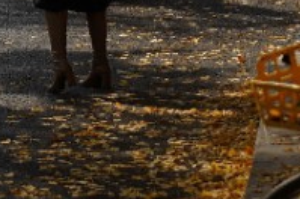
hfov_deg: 6.0
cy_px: -334
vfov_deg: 4.1
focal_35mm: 324
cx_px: -541
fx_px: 2696
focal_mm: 46
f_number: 4.5
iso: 100
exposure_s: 1/800
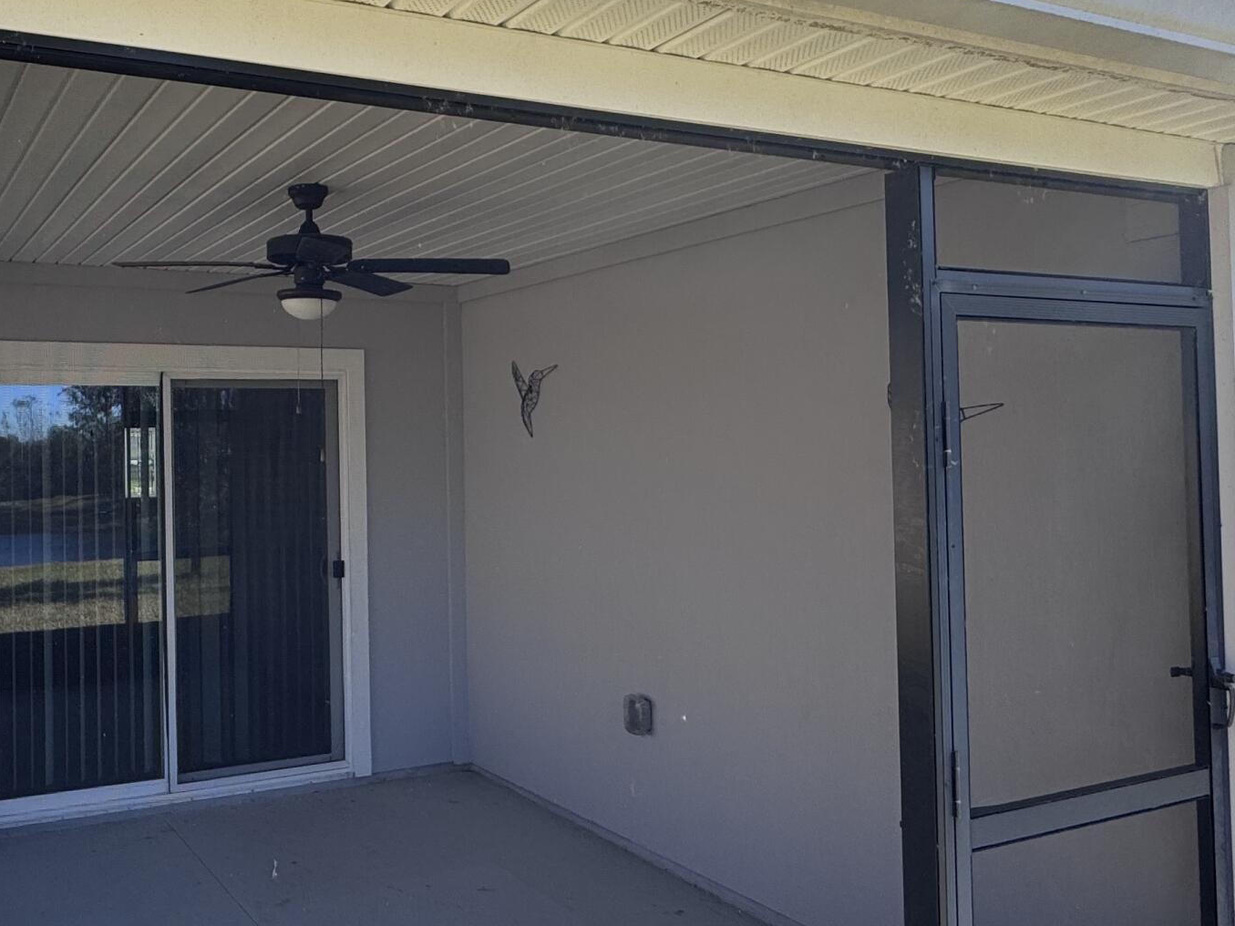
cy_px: 420
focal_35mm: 31
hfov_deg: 55.6
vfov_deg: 45.4
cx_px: 313
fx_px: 1106
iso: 40
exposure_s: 1/409
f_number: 2.2
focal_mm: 2.22
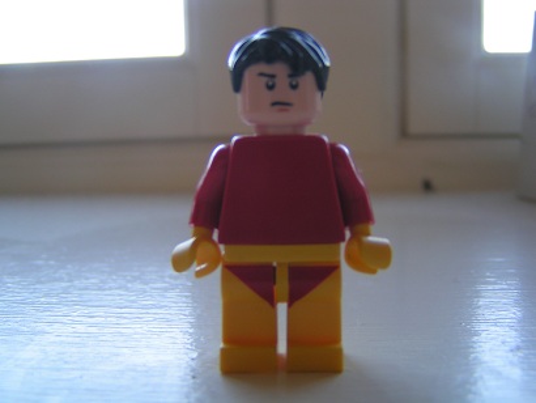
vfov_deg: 37.8
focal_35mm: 38
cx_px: 268
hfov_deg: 49.0
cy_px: 202
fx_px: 589
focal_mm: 5.8
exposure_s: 1/40
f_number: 2.8
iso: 50
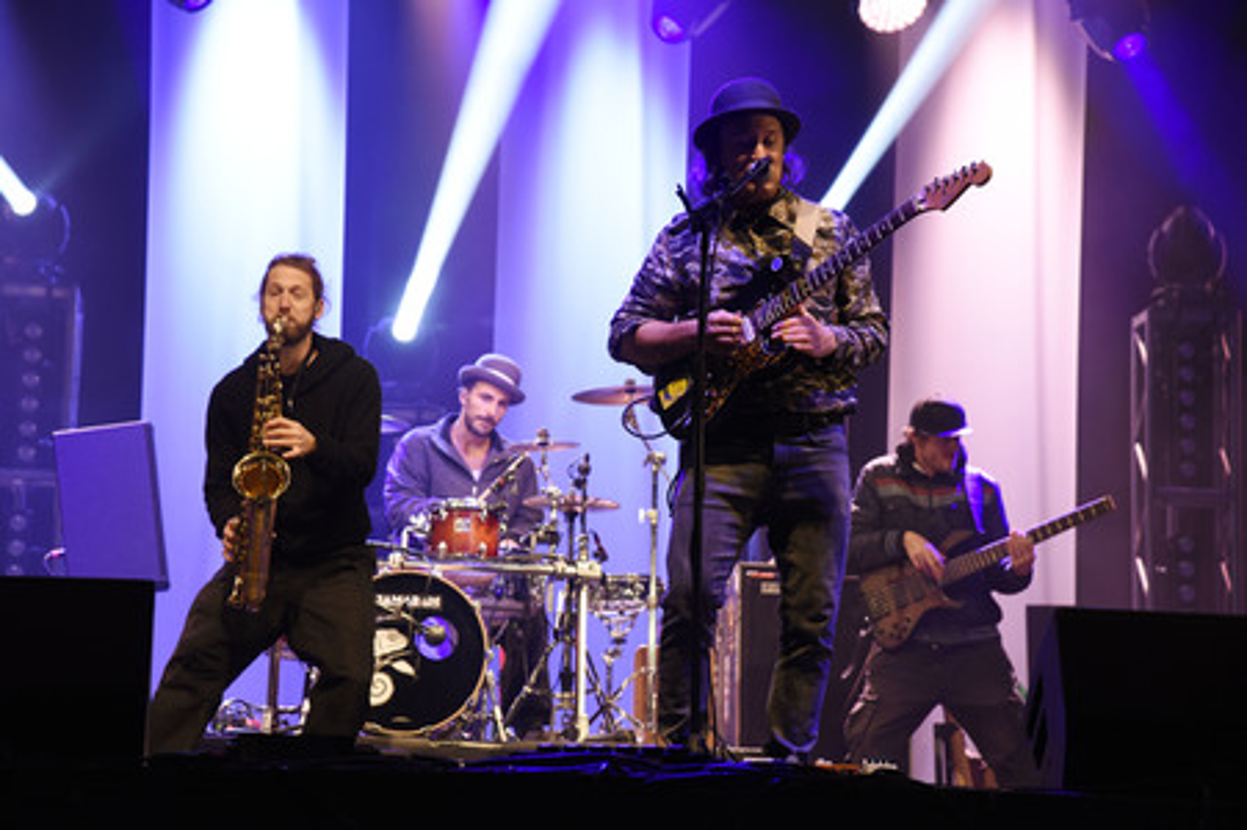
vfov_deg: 13.9
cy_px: 415
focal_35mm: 98
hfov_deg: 20.8
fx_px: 3392
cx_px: 624
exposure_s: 1/160
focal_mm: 98
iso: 2000
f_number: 6.3
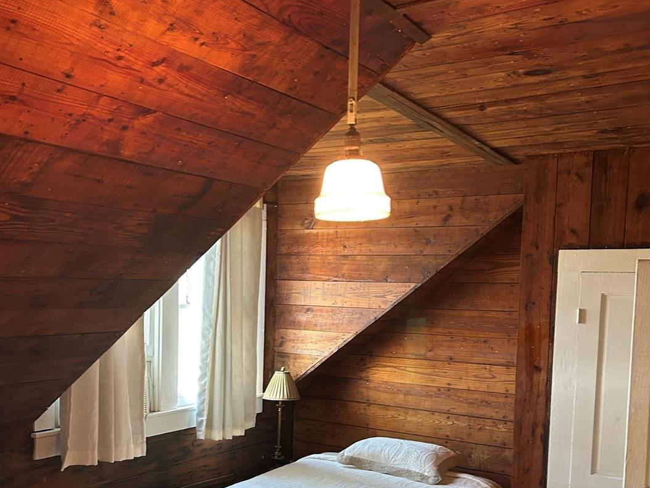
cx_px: 306
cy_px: 355
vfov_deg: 37.0
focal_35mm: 38
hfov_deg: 49.0
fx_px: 713
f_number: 1.5
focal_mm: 5.7
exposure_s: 1/40
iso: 400
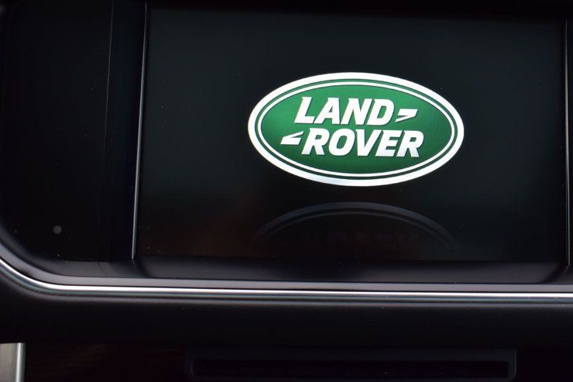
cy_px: 138
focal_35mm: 54
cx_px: 363
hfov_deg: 36.6
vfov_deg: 25.0
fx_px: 859
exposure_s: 1/40
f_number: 7.1
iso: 400
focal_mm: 26
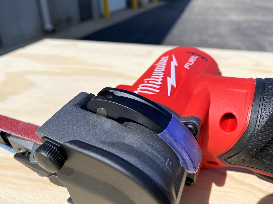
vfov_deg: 53.1
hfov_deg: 67.3
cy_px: 102
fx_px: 205
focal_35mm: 26
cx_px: 136
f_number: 1.8
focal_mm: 4.25
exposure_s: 1/5495
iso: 32
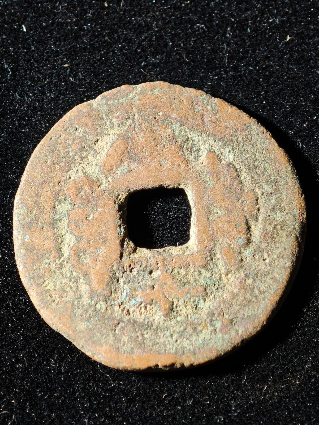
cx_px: 160
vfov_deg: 17.6
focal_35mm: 112
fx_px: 1376
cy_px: 212
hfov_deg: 13.2
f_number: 2
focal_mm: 9
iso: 250
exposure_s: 1/100
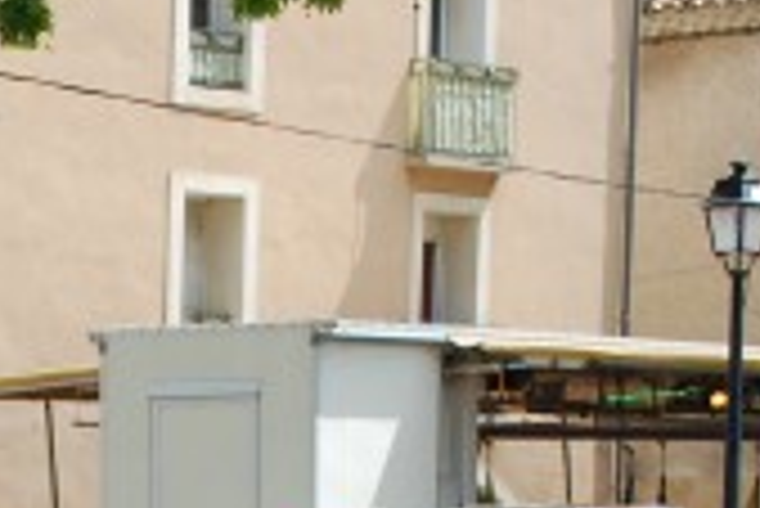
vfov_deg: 8.9
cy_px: 946
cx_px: -9
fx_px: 3127
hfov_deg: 13.7
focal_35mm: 148
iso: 100
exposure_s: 1/160
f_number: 6.3
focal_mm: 26
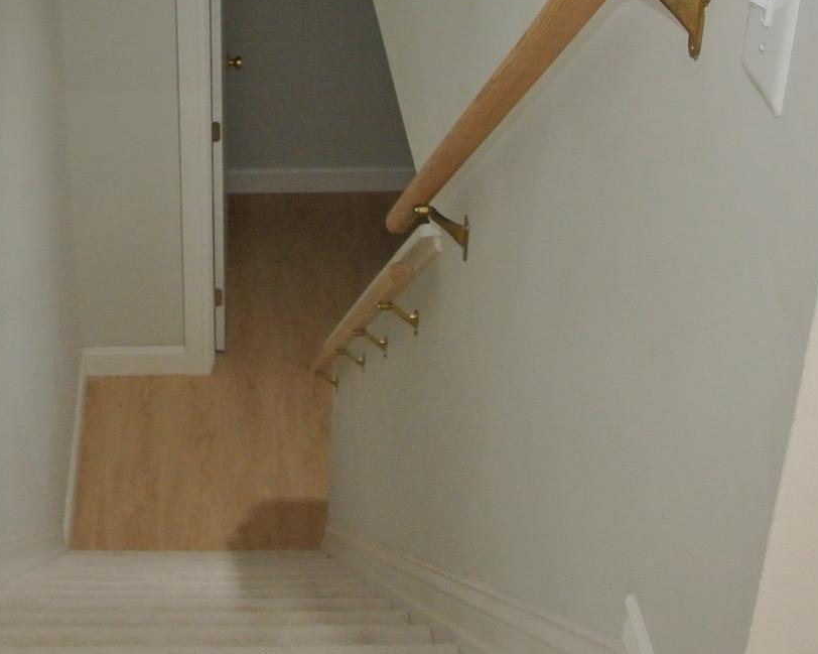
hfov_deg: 29.1
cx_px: 202
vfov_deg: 23.4
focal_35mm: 64
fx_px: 1549
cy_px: 112
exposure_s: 1/60
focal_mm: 10
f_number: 3.5
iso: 640
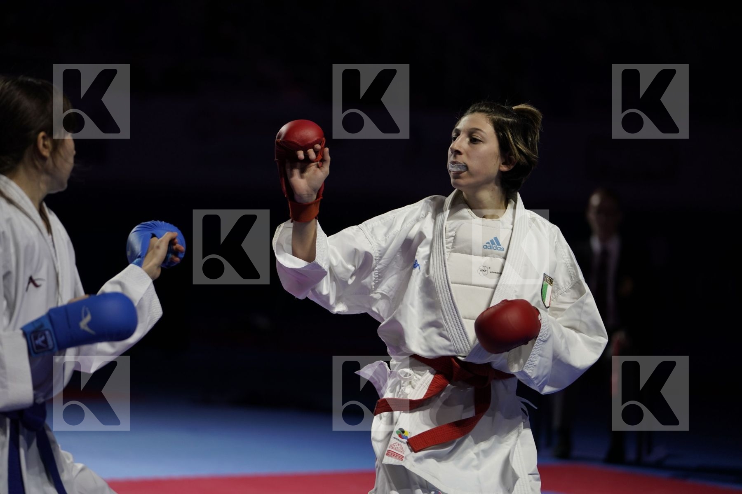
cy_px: 247
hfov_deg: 16.1
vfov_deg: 10.8
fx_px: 2617
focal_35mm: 127
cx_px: 371
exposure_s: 1/1000
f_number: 2.8
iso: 800
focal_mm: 127
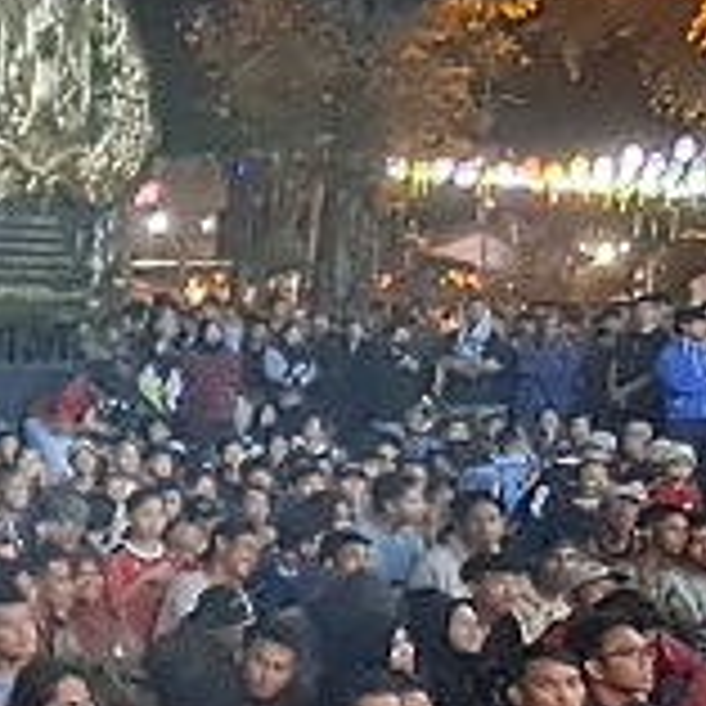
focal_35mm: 73
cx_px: -495
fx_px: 1684
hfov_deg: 19.1
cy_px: 468
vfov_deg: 23.6
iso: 800
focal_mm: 1.42
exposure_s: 1/17
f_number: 2.2
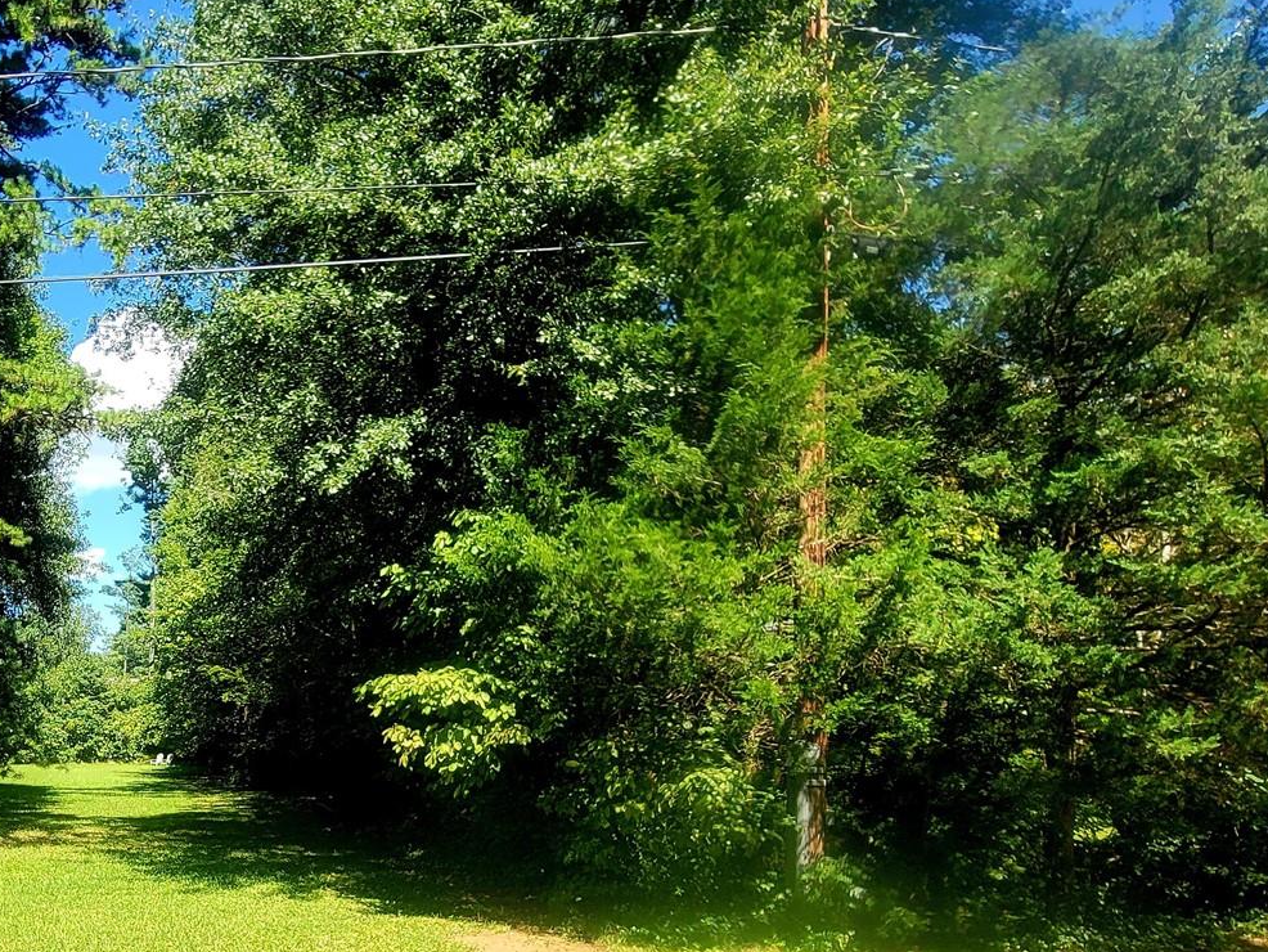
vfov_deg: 49.7
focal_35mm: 27
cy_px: 688
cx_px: 207
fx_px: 989
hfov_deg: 58.8
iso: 64
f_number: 2.2
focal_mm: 2.2
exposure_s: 1/526
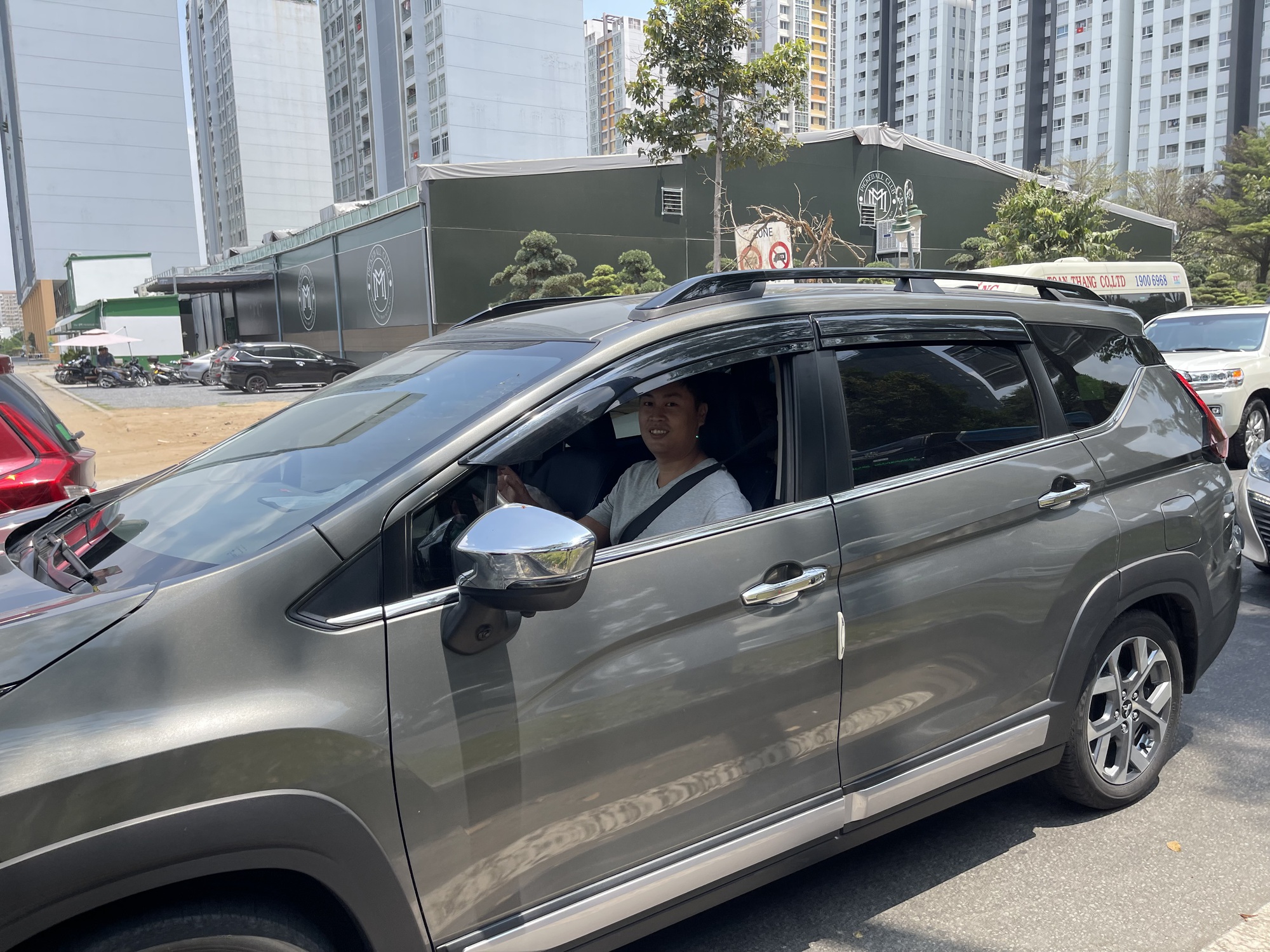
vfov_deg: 54.9
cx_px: 635
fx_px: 917
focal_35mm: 25
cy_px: 476
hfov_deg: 69.4
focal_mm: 5.1
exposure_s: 1/1475
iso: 32
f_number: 1.6
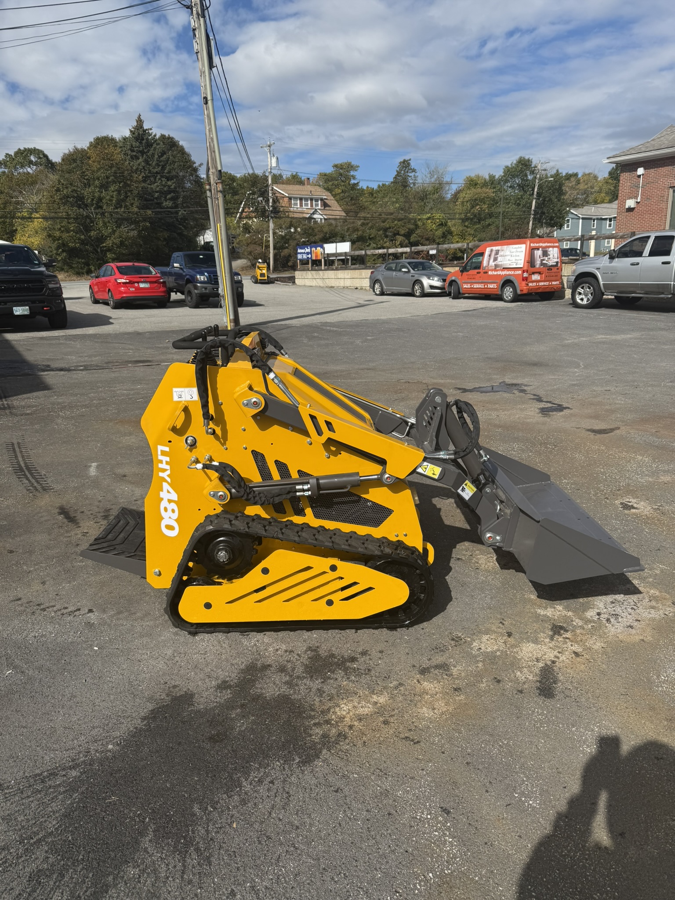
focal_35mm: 24
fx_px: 624
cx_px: 338
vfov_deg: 71.6
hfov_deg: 56.8
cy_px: 450
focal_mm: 6.76
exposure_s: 1/7353
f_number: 1.78
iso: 80
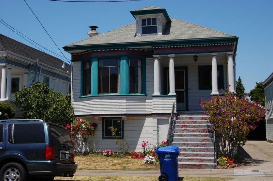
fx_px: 364
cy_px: 90
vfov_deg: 28.0
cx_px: 136
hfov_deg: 41.1
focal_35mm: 48
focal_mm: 32
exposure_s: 1/160
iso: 200
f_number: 16
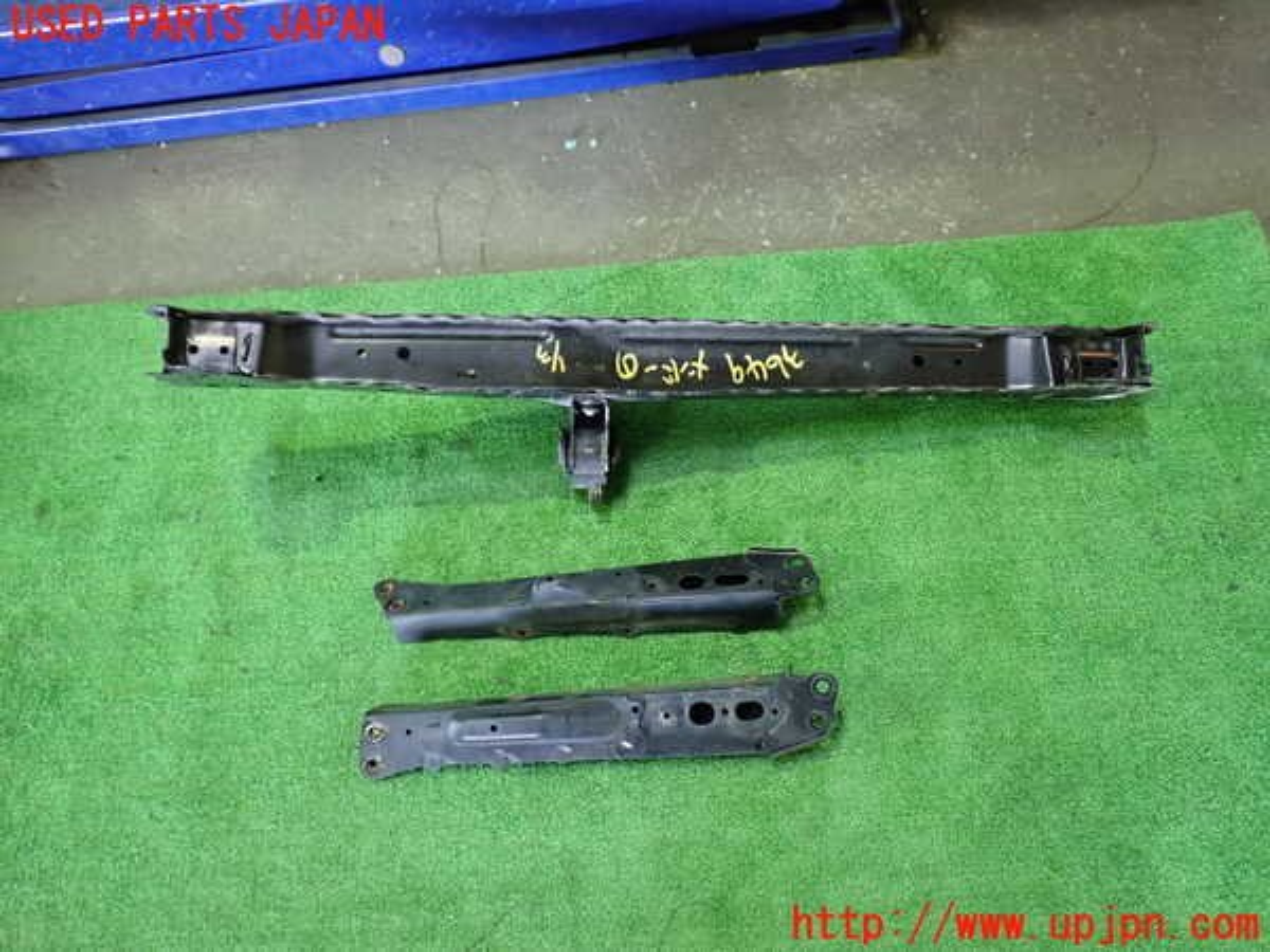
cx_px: 635
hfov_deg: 60.0
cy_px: 476
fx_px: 1101
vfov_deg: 46.8
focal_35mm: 30
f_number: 2.3
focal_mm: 5.4
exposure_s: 1/30
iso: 500
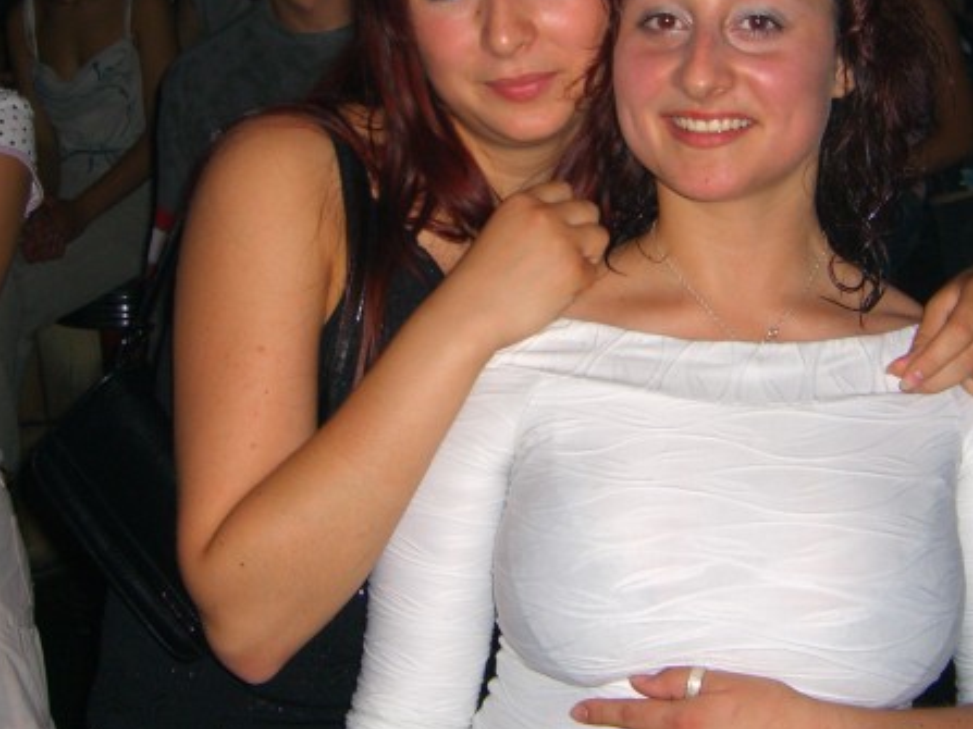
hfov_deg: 28.5
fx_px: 1911
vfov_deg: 21.5
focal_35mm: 68
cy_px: 211
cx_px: 540
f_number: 2.8
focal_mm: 7.9
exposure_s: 1/60
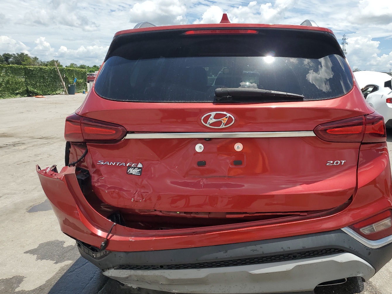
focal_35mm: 31
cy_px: 143
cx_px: 229
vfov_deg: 45.4
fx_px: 351
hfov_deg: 58.0
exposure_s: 1/3333
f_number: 1.5
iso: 50
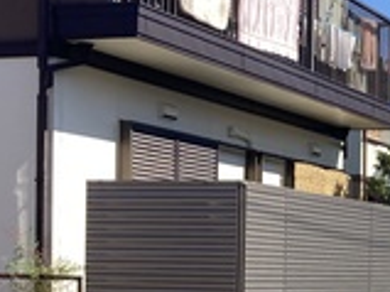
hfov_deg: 16.7
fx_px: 1272
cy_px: 326
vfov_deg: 12.8
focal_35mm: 113
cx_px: 456
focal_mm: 3.99
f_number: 1.8
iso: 20
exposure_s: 1/1372
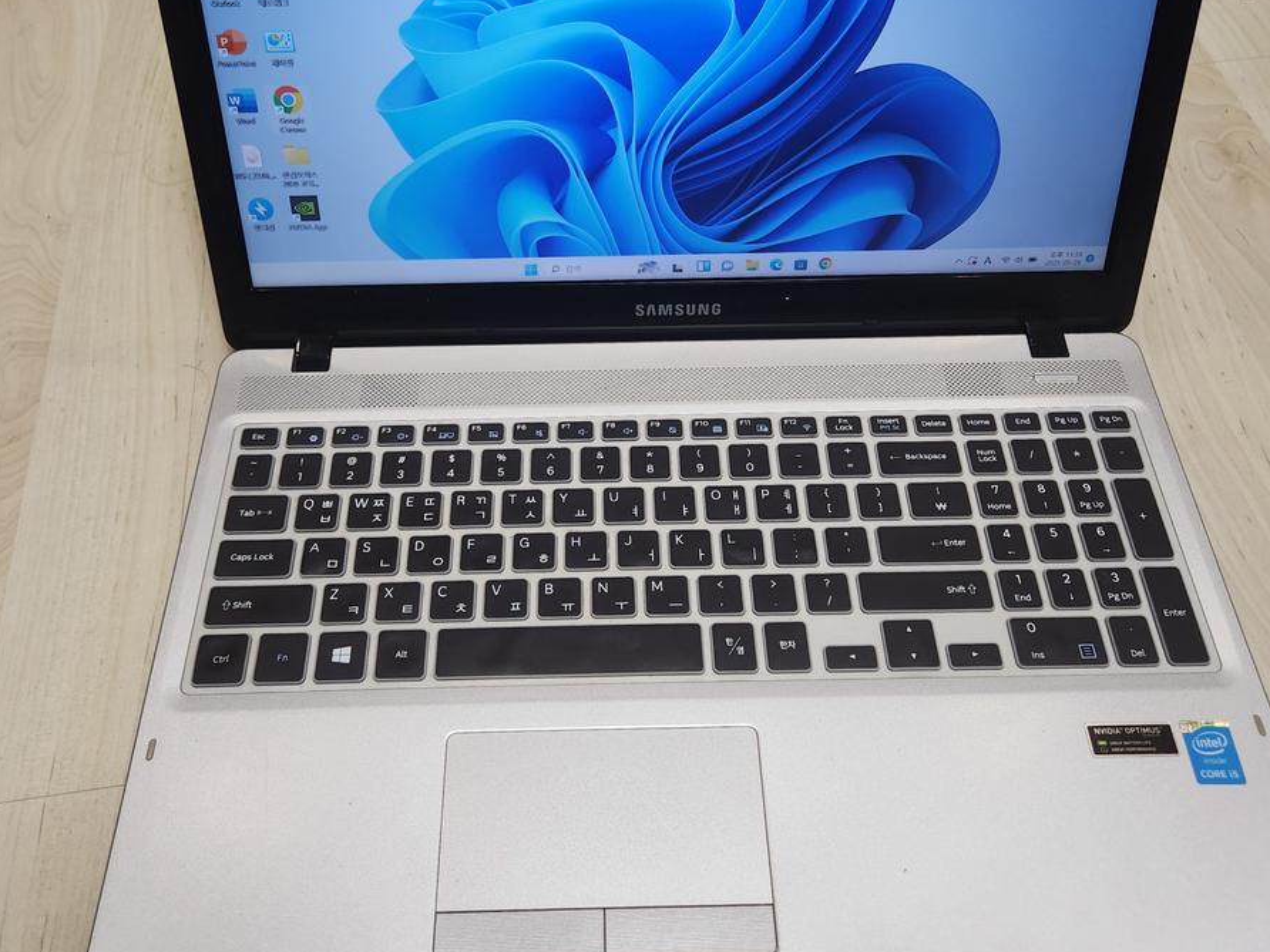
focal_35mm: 33
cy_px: 347
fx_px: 1211
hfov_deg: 55.3
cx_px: 609
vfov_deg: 42.6
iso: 125
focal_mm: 5.4
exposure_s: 1/180
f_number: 1.8
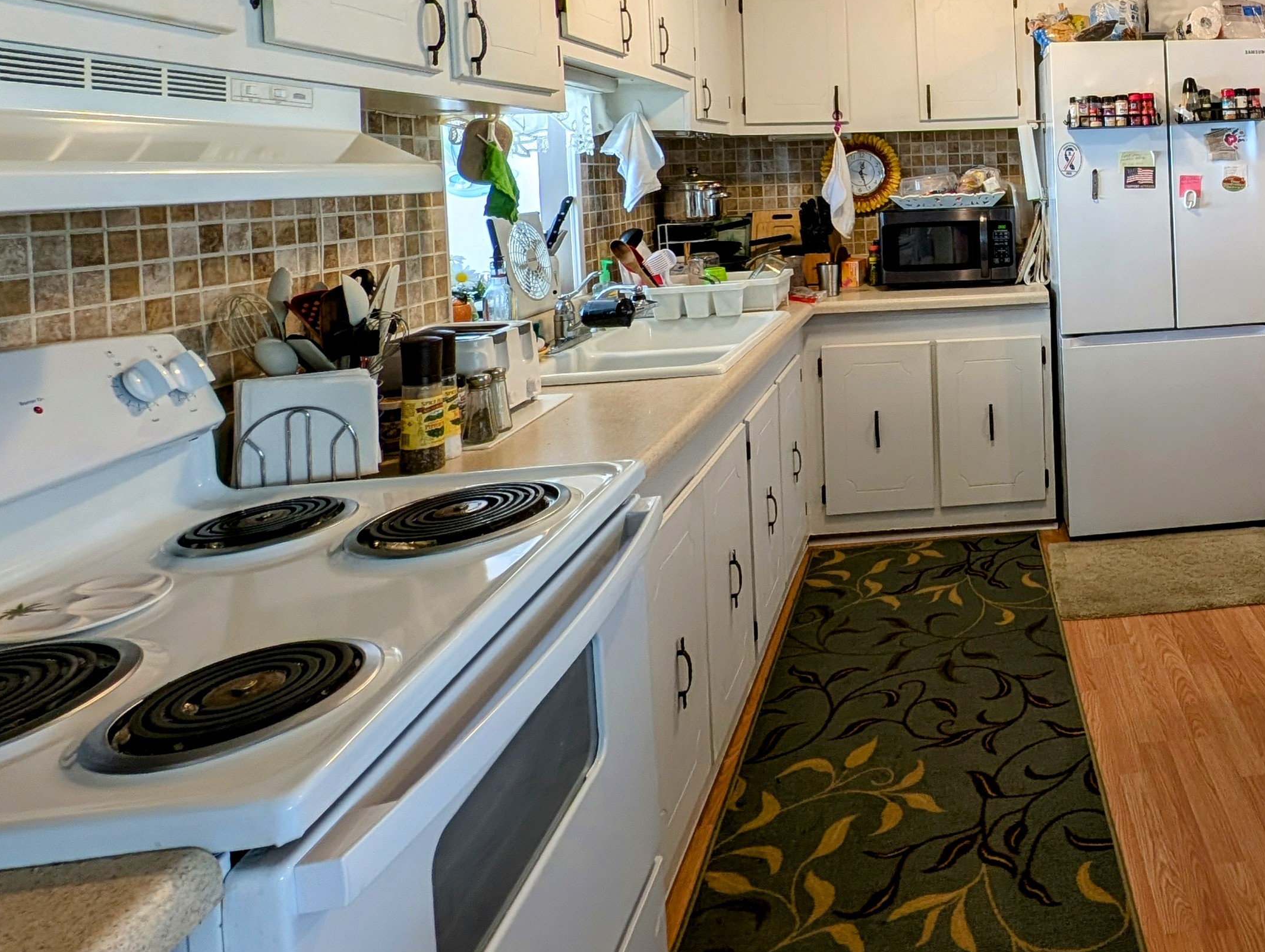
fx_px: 842
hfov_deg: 64.6
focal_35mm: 23
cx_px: 1077
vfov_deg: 54.7
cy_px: 184
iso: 100
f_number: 1.95
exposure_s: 1/60
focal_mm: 2.23
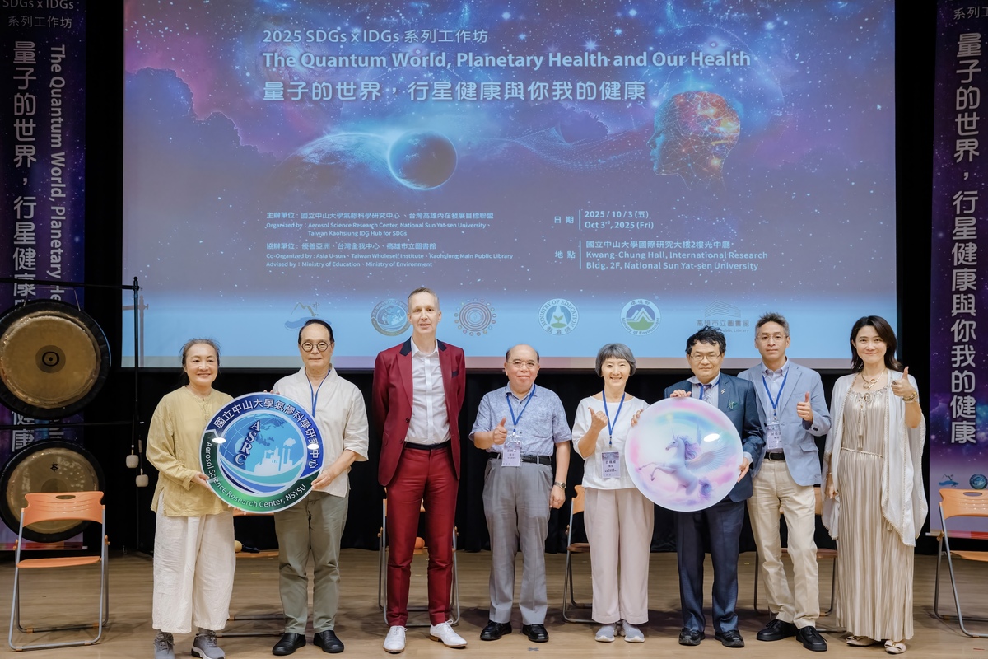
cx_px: 494
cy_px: 330
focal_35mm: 35
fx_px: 960
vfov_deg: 37.9
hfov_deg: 54.4
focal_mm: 35
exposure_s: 1/160
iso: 4000
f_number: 4
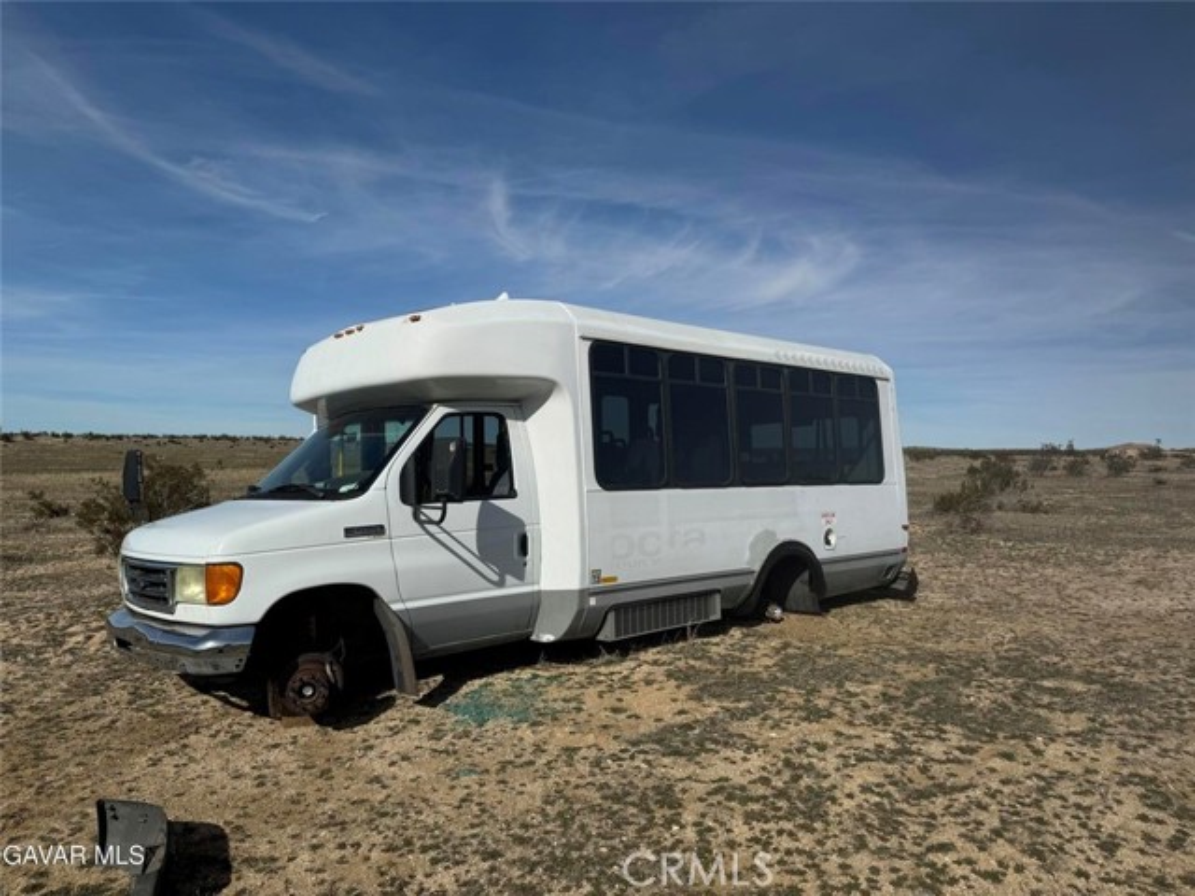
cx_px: 598
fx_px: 829
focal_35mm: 24
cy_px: 448
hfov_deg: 71.6
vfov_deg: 56.8
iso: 80
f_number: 1.78
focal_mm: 6.86
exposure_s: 1/12500
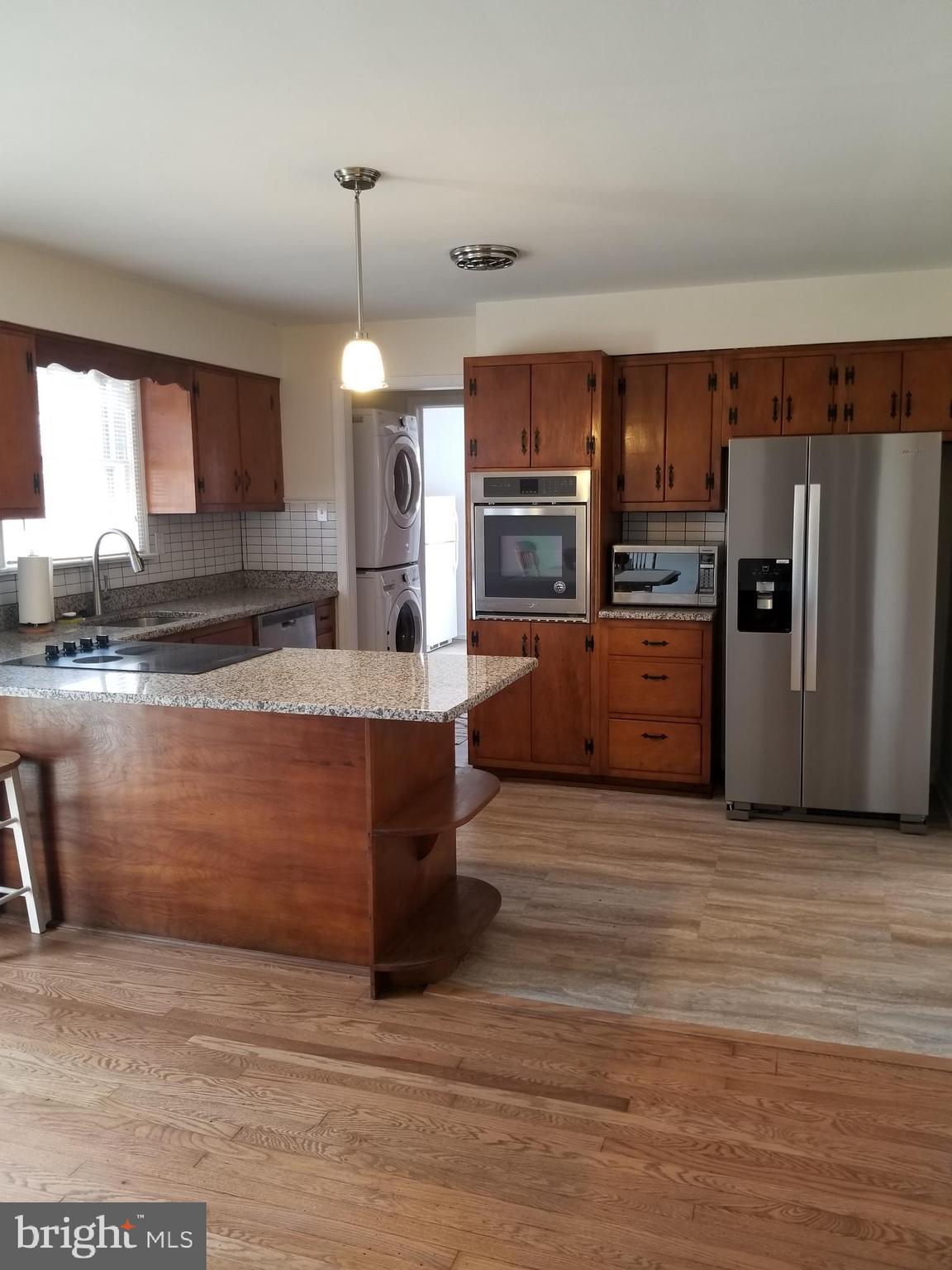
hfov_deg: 53.1
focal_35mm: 26
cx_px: 476
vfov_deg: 67.3
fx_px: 953
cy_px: 635
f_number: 1.7
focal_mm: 4.25
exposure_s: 1/60
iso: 125
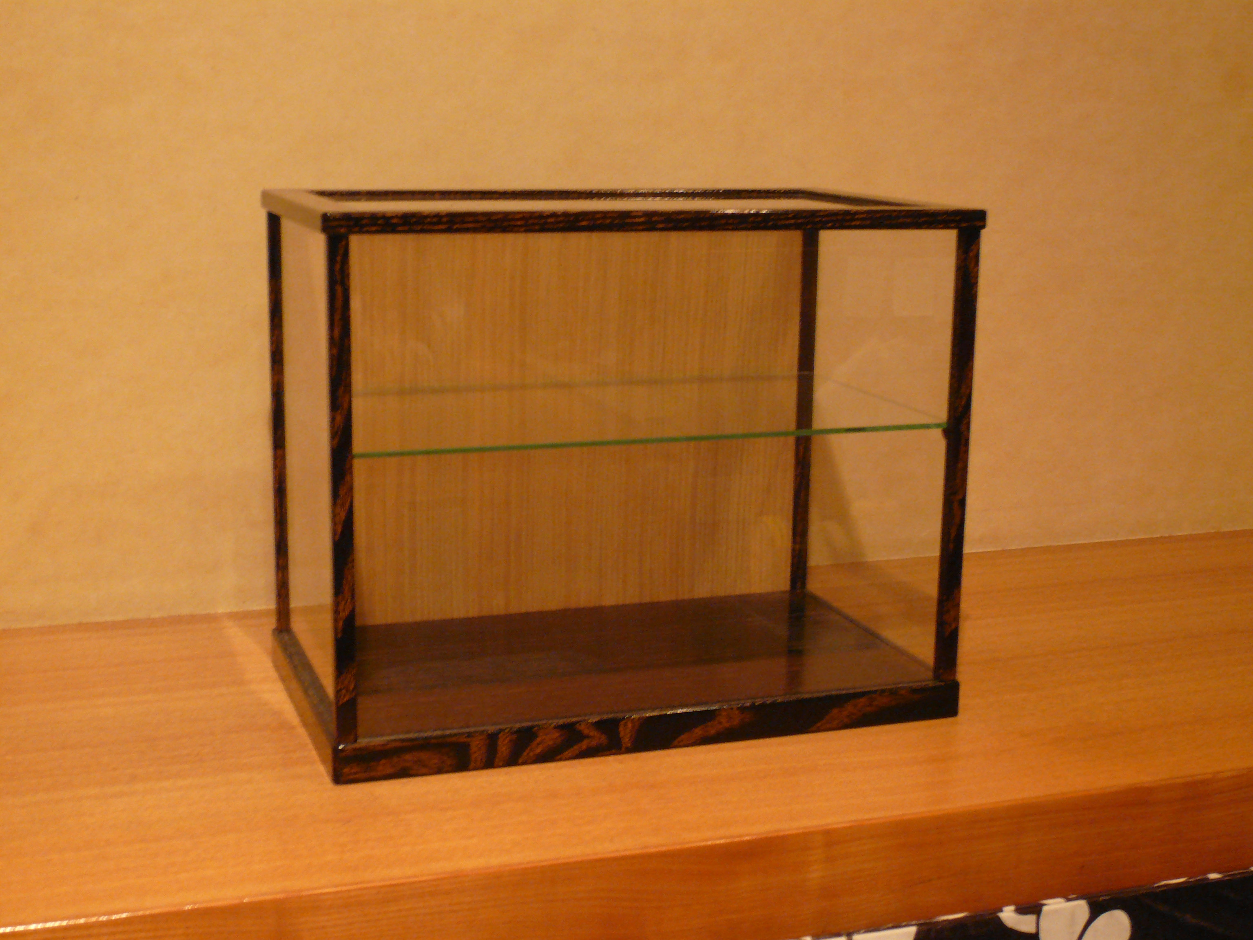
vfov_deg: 29.7
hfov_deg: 38.9
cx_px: 626
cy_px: 470
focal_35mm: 49
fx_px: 1774
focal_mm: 8.1
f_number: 3.6
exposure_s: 1/8
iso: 200
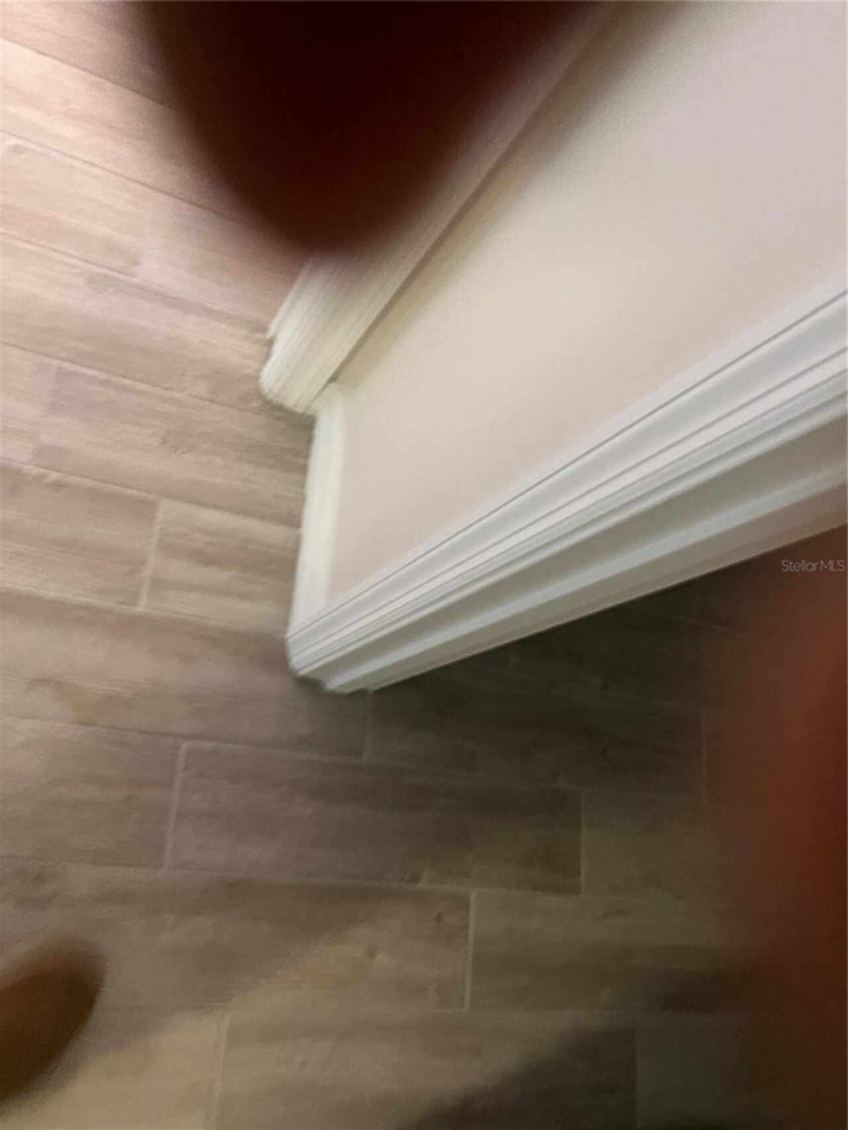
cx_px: 424
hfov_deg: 53.1
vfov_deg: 67.3
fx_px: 849
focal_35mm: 26
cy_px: 565
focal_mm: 5.7
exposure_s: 1/40
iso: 400
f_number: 1.5
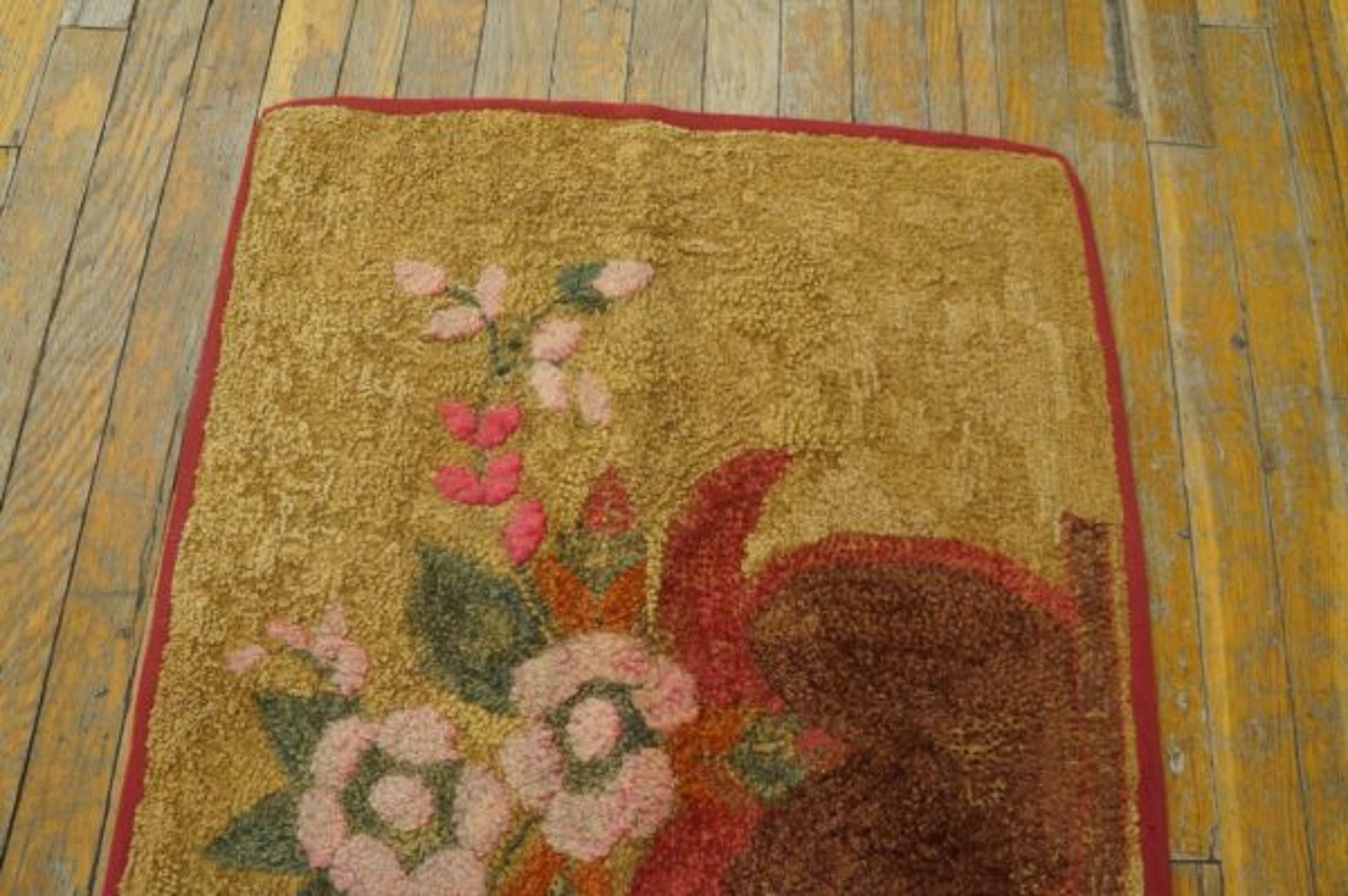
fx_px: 1066
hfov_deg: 64.6
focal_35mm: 28
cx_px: 674
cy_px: 448
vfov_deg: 45.6
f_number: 4
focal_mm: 19
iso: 2500
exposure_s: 1/160
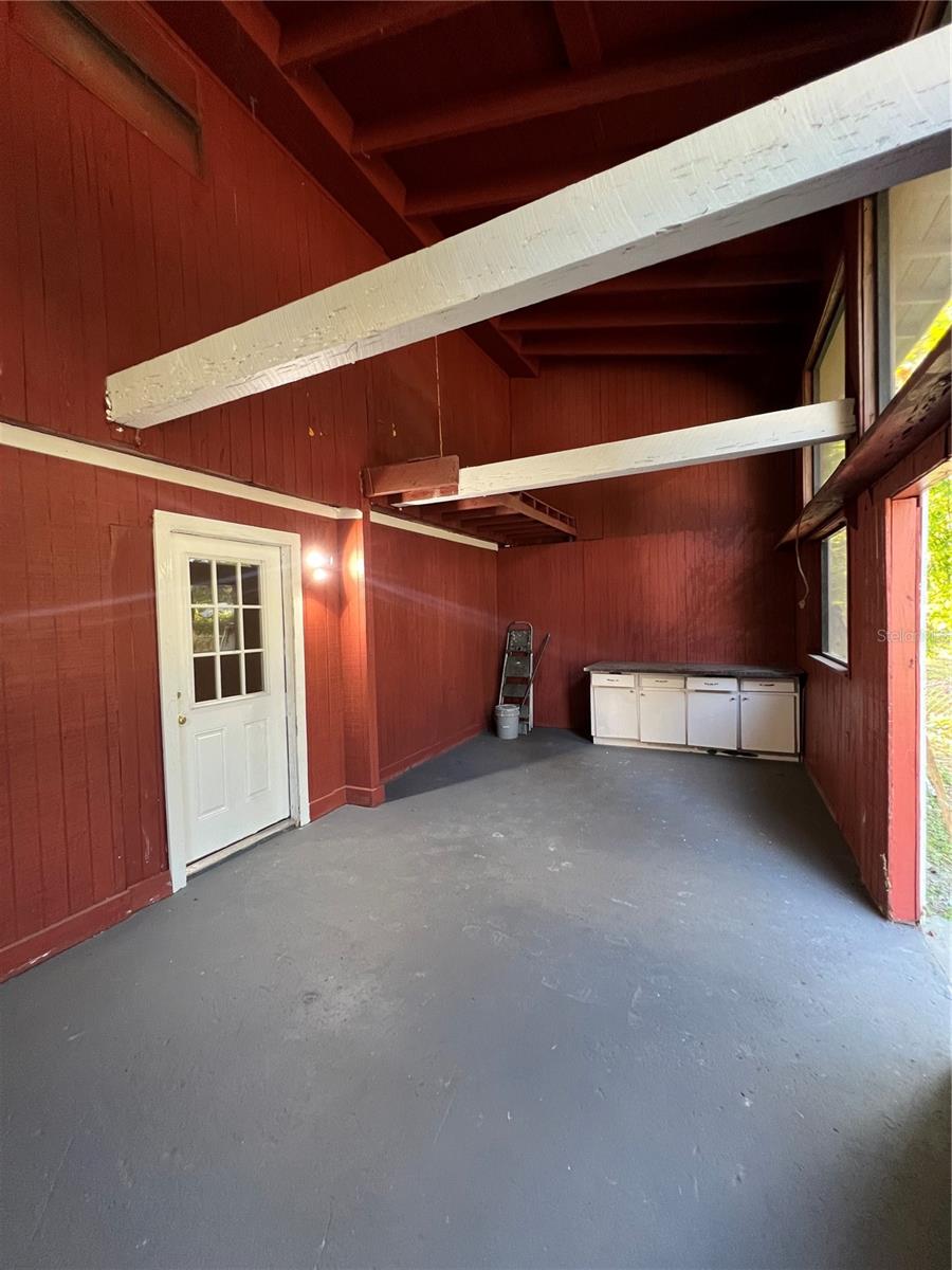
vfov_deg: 106.2
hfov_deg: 89.9
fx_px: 477
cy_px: 635
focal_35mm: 13
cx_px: 476
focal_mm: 1.57
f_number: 1.8
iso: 200
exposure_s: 1/60
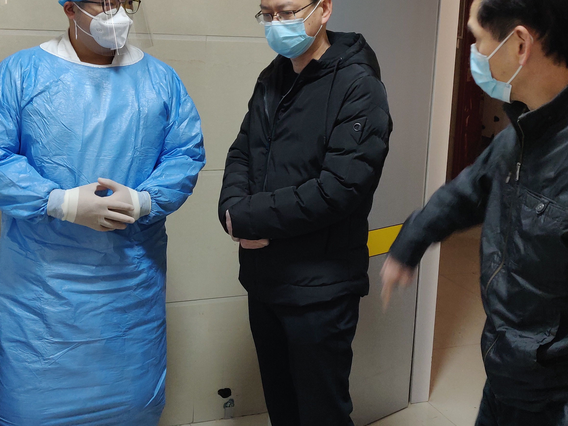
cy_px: 150
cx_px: 285
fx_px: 804
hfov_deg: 38.9
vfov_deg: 29.5
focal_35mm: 49
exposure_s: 1/33
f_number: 1.7
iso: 320
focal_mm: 4.25
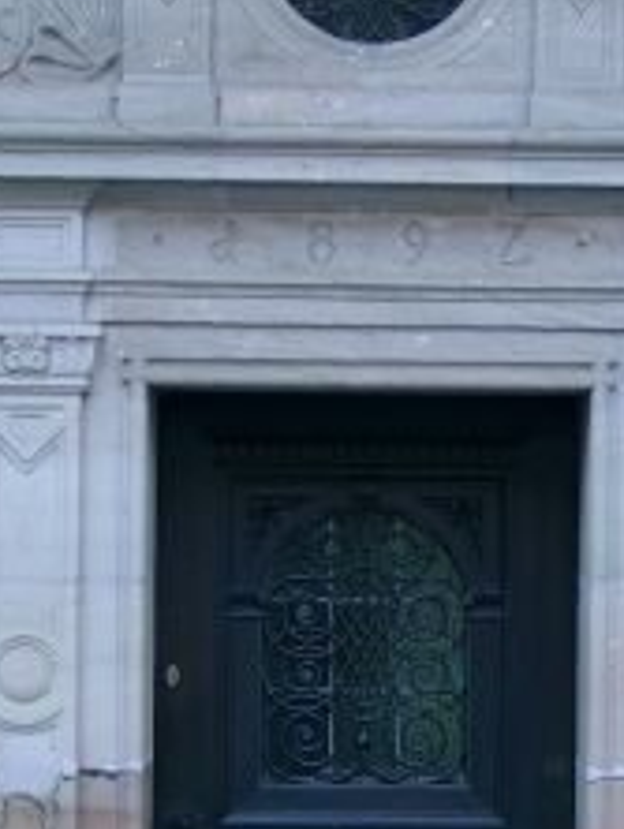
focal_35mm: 162
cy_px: 500
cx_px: 396
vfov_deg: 12.2
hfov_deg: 9.2
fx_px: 3886
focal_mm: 12.52
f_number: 2
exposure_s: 1/32.7
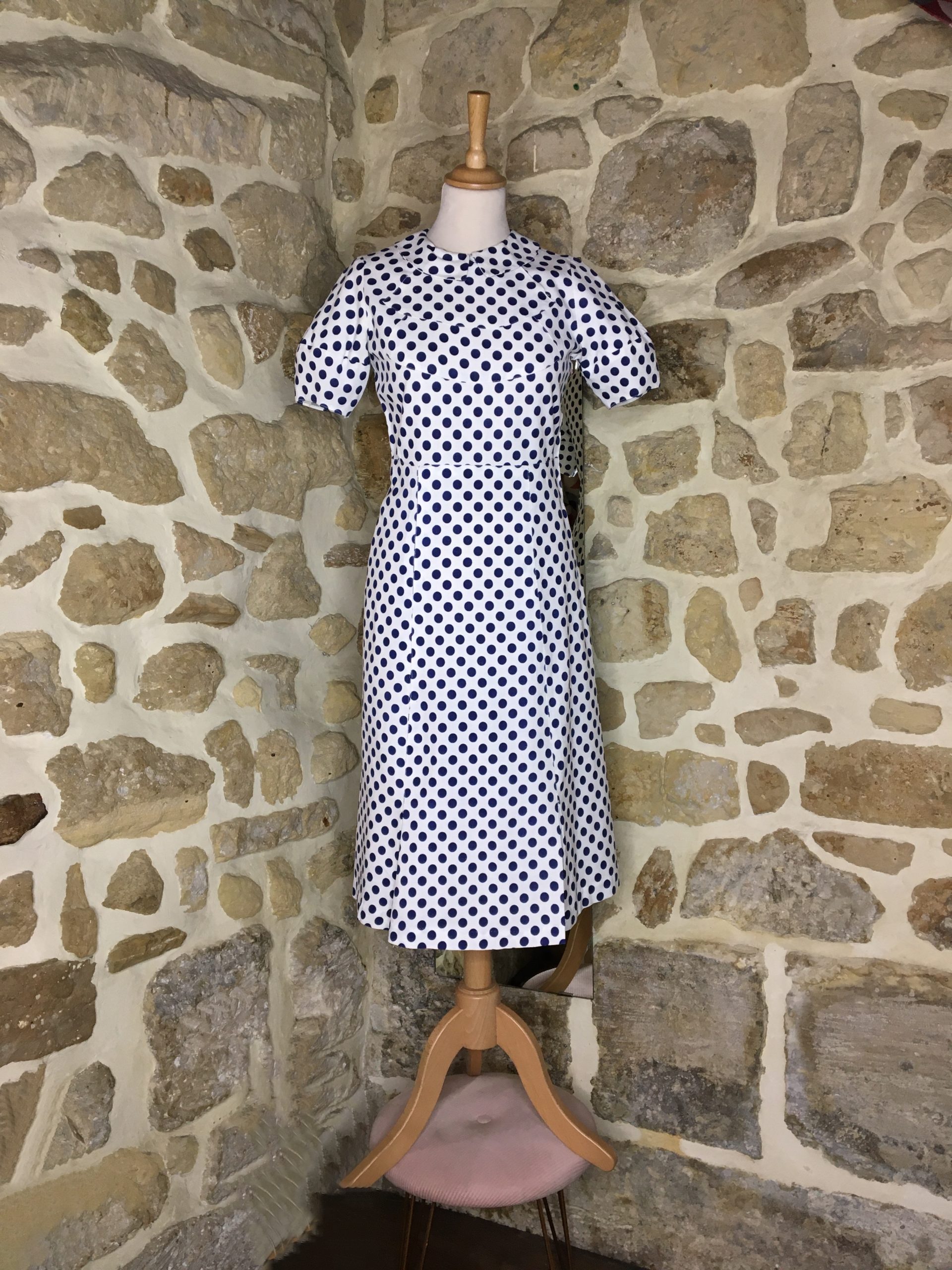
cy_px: 635
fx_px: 1063
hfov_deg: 48.2
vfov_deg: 61.7
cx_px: 476
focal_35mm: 29
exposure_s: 1/33
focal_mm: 4.15
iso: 80
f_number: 2.2
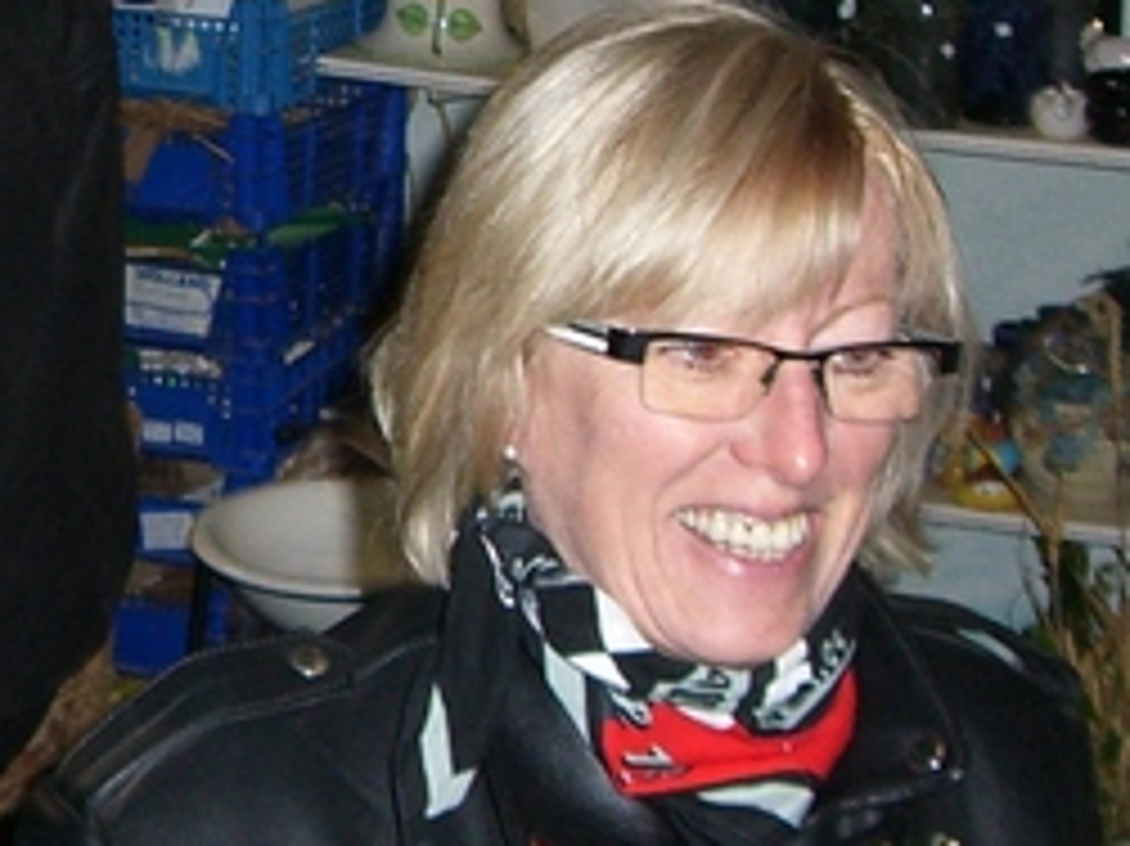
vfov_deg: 12.2
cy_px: 243
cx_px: 86
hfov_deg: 16.1
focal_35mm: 121
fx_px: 3948
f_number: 2.7
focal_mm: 6.2
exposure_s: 1/60
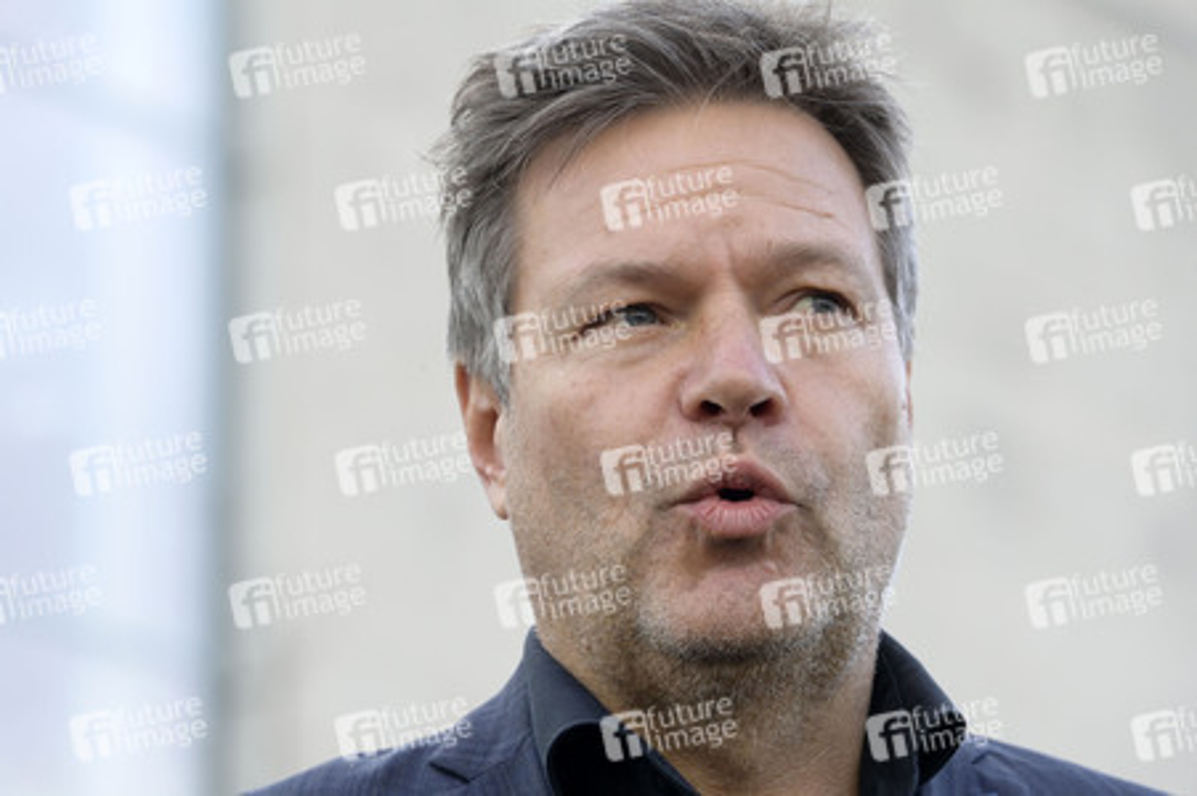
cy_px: 398
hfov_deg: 6.9
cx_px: 598
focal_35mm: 300
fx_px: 9967
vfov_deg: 4.6
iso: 2000
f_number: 9
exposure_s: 1/500
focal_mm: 300
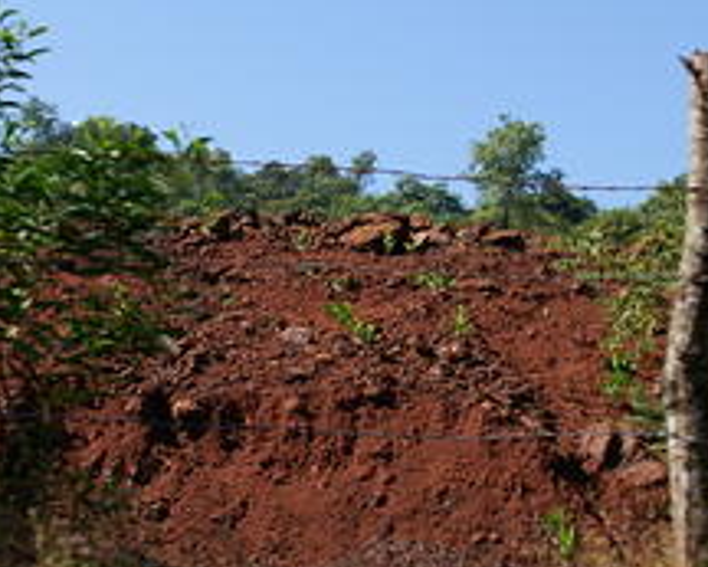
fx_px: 2096
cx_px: 193
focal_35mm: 100
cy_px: 269
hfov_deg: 19.1
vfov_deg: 15.4
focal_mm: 24
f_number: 5
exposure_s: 1/800
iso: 100
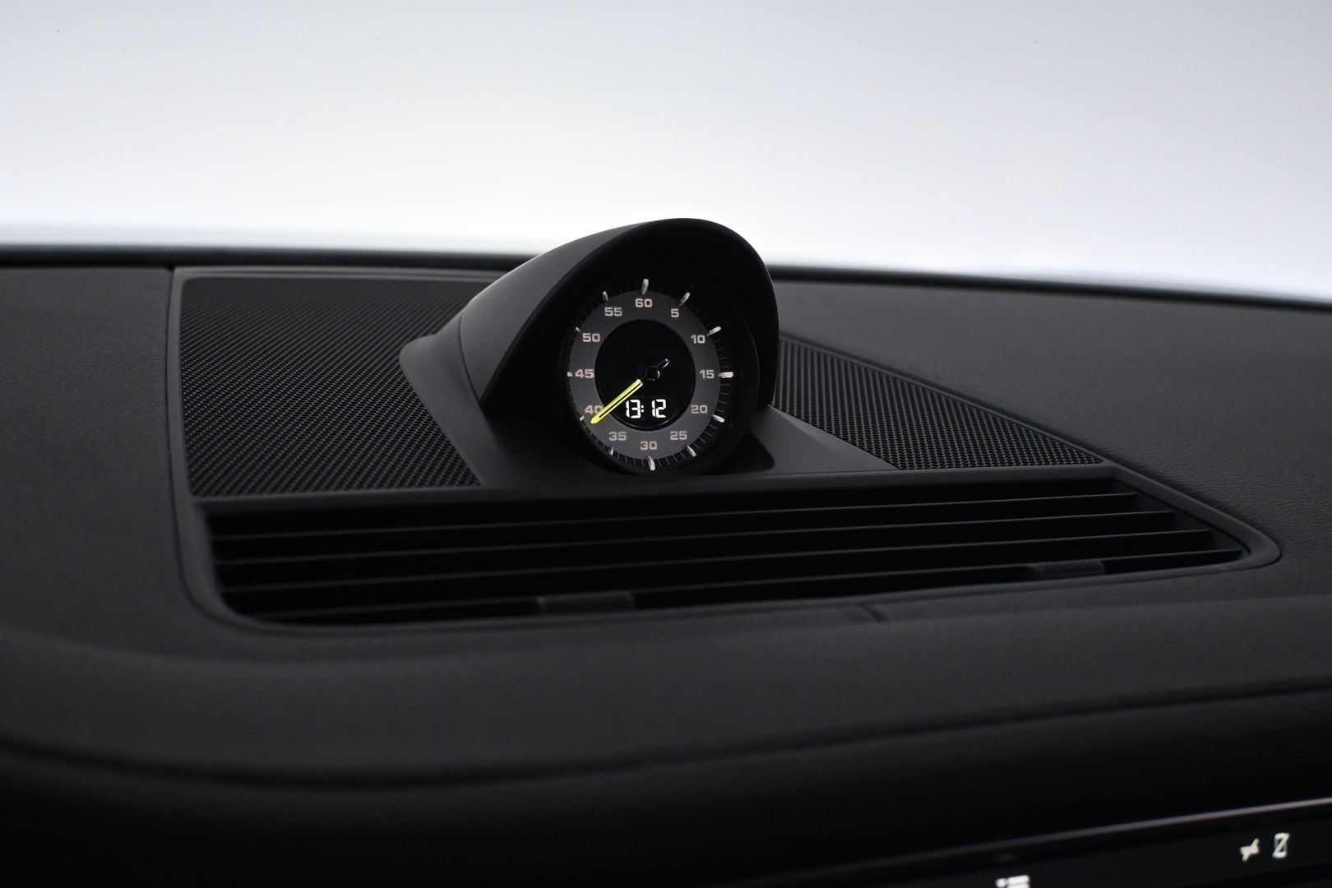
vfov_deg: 28.5
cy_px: 444
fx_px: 1748
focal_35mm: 47
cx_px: 666
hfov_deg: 41.7
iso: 2500
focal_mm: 31.5
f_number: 5
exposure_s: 1/125
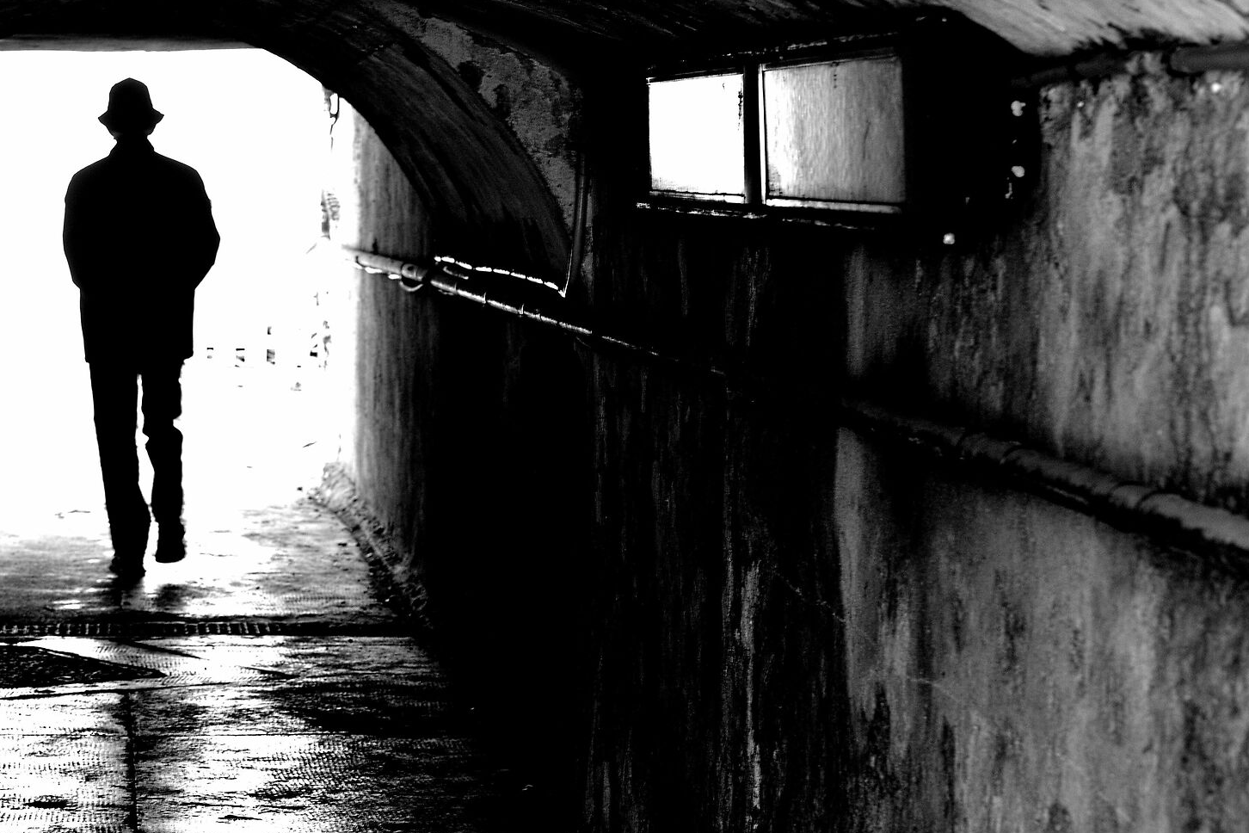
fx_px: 4302
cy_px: 556
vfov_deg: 11.0
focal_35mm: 124
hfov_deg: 16.4
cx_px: 288
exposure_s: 1/15
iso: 100
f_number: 4
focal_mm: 50
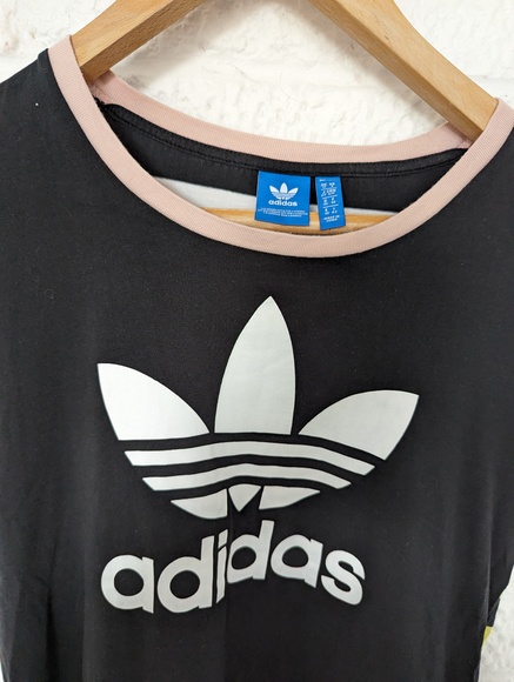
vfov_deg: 71.5
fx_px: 474
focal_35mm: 24
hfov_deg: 57.0
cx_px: 257
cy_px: 341
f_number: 1.85
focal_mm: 6.81
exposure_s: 1/217
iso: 937
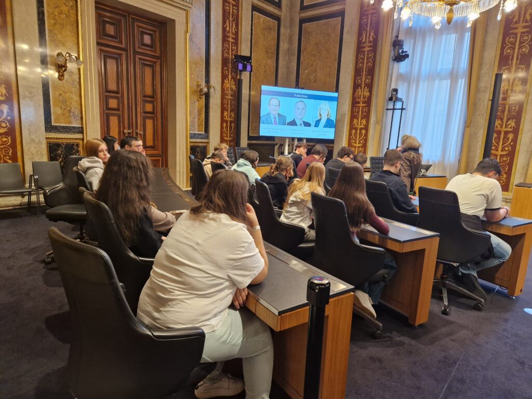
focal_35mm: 23
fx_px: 353
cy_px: 200
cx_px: 266
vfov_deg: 58.9
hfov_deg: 73.9
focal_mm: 5.4
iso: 400
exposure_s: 1/120
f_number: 1.8
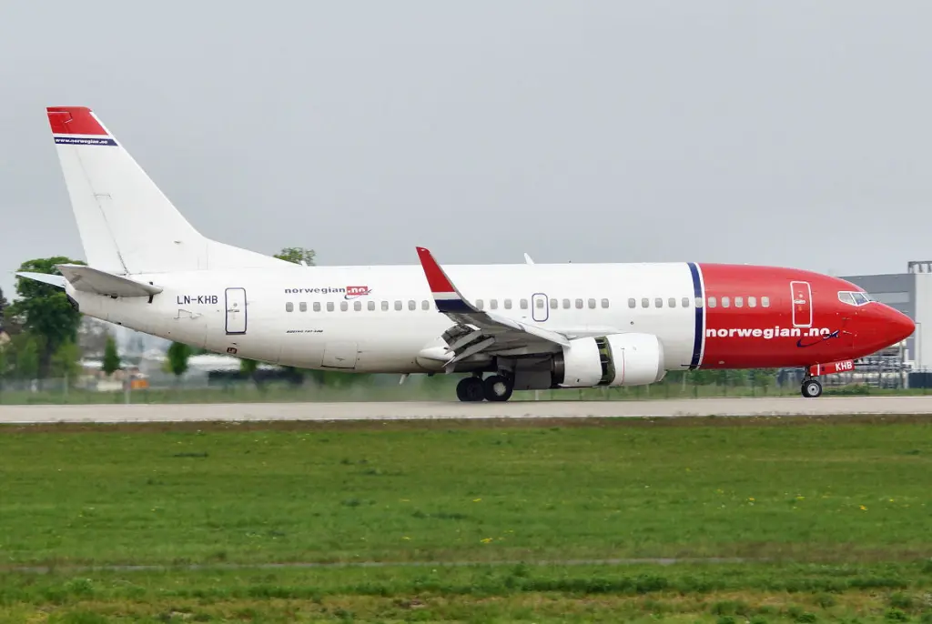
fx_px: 6222
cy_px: 312
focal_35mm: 240
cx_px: 466
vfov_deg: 5.7
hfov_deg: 8.6
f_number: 8
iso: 200
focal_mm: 160
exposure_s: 1/640
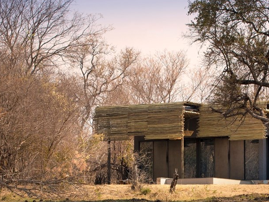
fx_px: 1974
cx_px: 179
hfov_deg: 7.8
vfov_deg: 5.8
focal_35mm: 254
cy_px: 203
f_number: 9.5
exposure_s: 1/350
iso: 200
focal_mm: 90
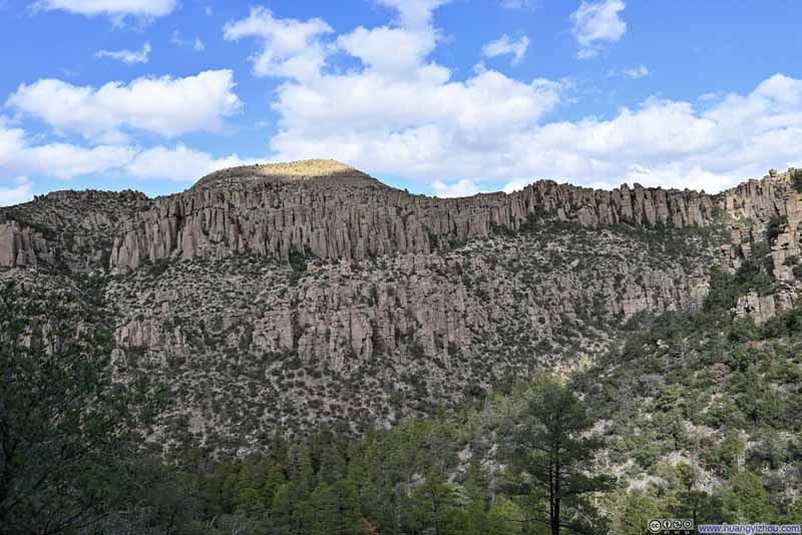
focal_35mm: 30
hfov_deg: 61.9
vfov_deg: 43.6
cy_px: 268
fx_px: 669
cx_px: 401
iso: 100
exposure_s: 1/640
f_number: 4.5
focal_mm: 30
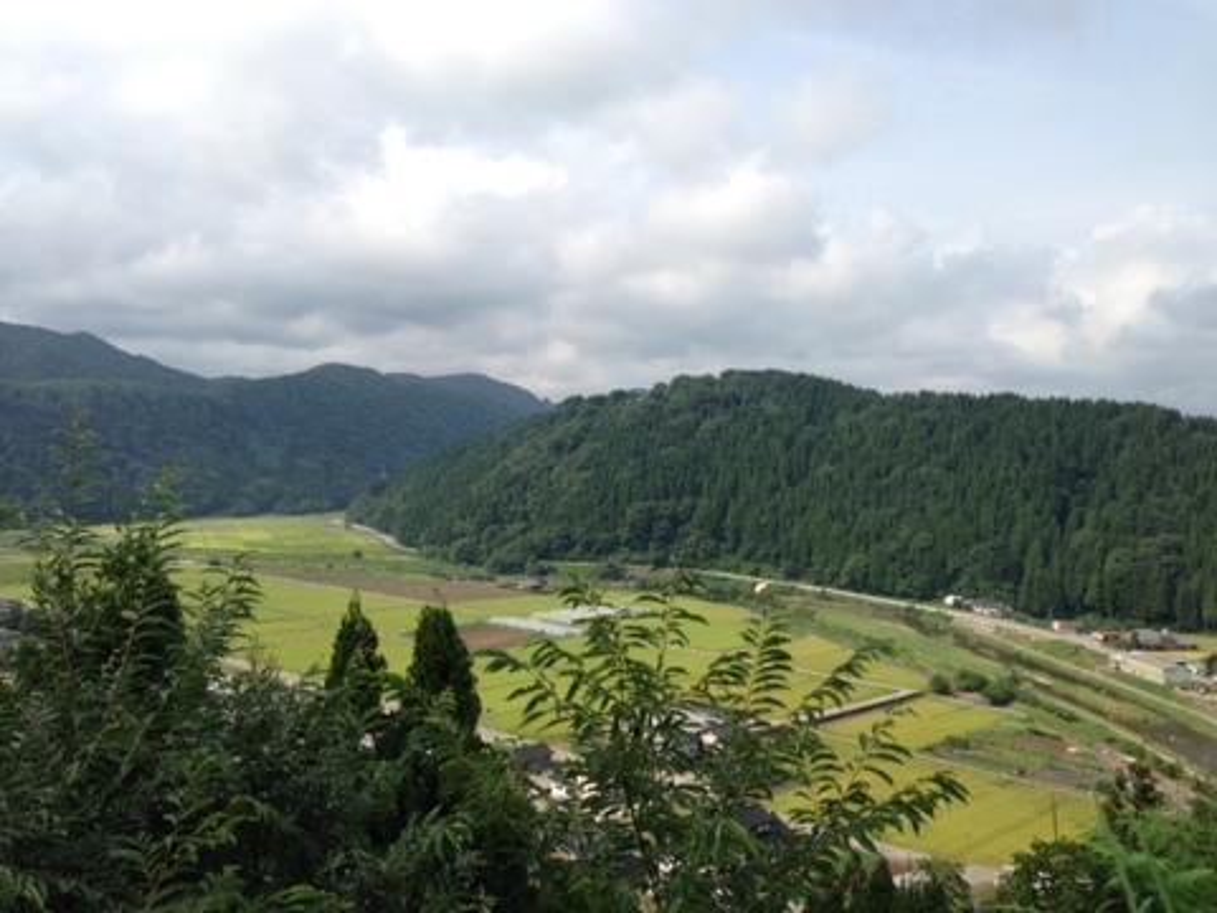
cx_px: 608
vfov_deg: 42.9
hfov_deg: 55.4
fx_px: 1160
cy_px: 456
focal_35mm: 33
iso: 50
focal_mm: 4.13
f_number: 2.4
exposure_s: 1/1391
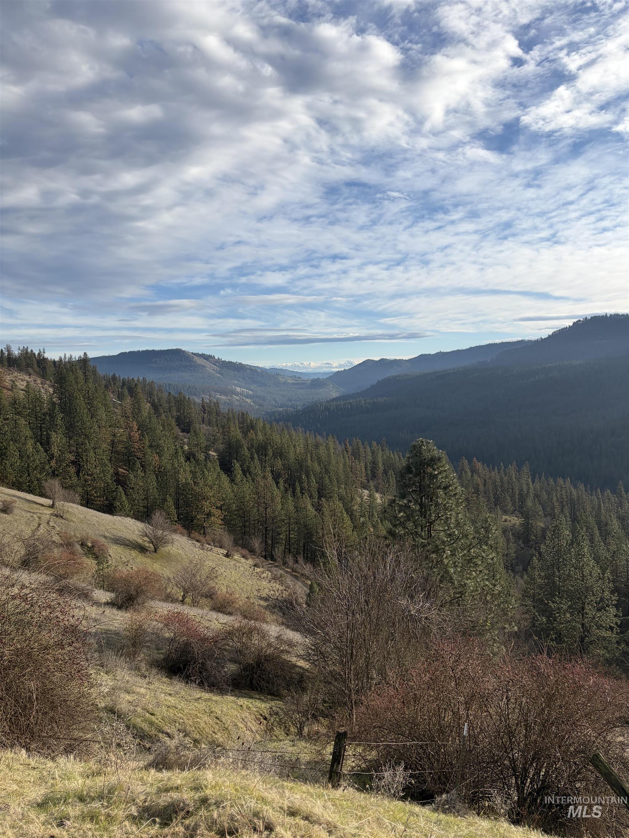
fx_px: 630
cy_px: 419
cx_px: 314
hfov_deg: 53.1
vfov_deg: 67.3
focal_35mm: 26
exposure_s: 1/3831
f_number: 1.6
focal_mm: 5.96
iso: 50
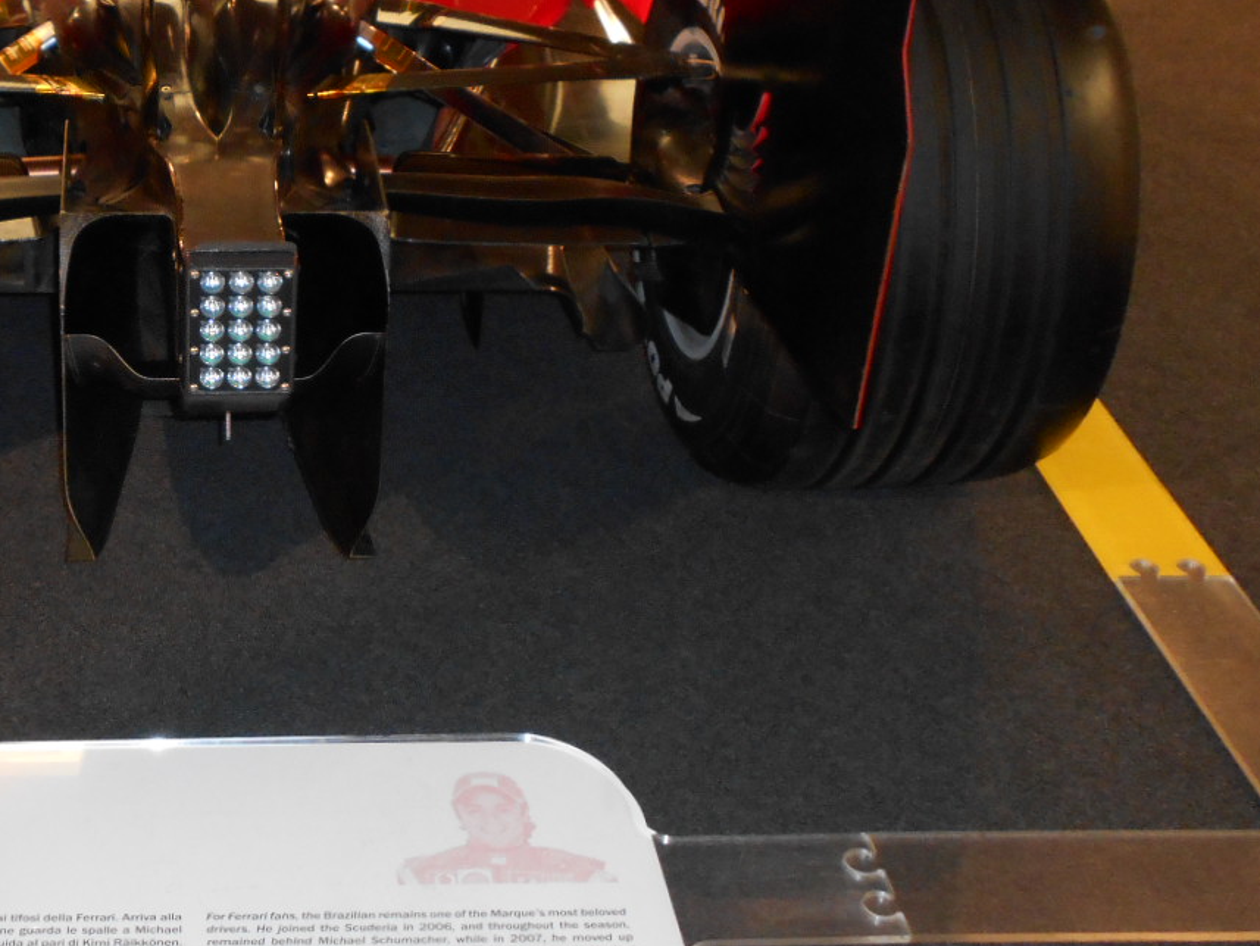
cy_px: 363
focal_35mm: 56
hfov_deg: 32.9
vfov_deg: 26.0
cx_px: 176
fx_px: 2039
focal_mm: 5.1
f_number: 3.4
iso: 250
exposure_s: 1/25
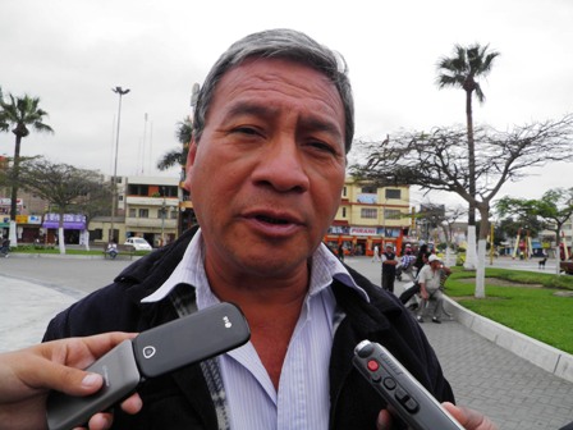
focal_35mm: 28
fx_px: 463
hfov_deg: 63.4
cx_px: 286
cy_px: 215
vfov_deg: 49.7
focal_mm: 4.9
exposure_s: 1/200
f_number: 5.7
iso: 50
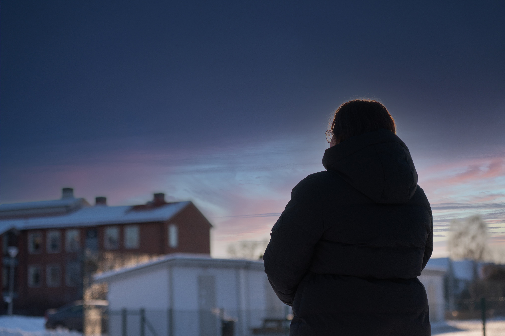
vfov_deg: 19.4
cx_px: 252
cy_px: 168
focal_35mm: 70
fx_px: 981
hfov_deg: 28.9
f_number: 2.8
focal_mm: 70
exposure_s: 1/6400
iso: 400
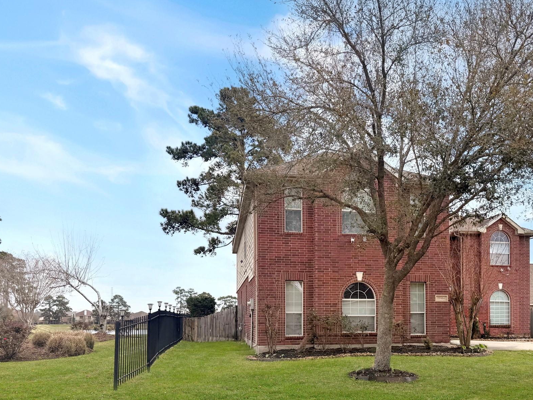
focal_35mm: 31
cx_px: 335
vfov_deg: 45.0
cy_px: 252
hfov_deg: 57.6
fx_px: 477
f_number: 1.78
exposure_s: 1/4167
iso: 80
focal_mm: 6.76
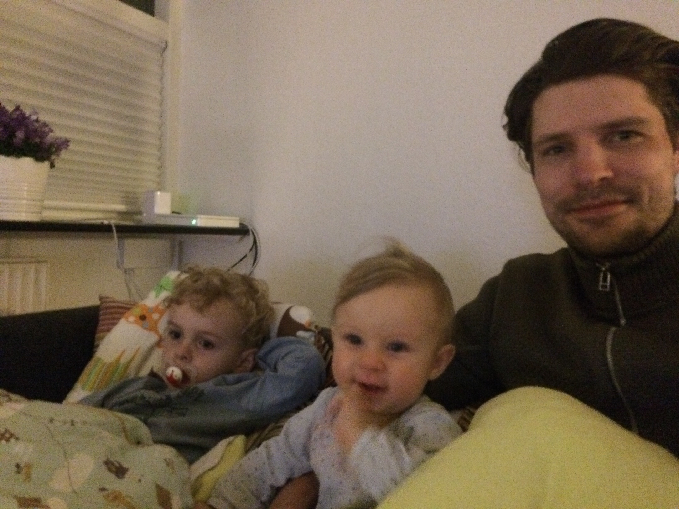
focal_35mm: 29
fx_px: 569
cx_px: 340
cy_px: 254
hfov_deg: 61.7
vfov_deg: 48.2
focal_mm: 4.15
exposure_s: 1/17
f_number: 2.2
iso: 2000
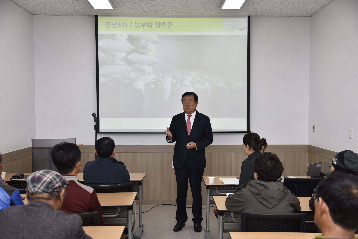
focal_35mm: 38
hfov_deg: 50.7
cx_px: 179
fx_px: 378
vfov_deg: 35.1
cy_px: 120
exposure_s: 1/125
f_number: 4
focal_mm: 38
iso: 125
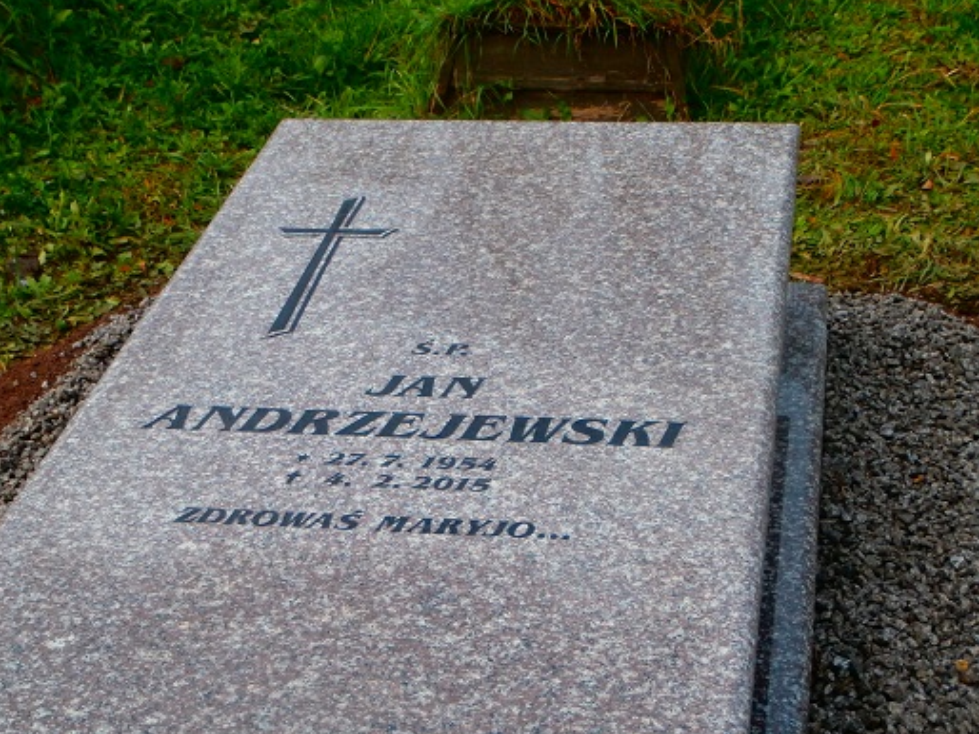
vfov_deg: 20.7
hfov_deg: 27.4
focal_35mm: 71
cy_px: 450
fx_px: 2007
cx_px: 450
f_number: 4.5
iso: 100
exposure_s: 1/250
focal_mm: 10.11
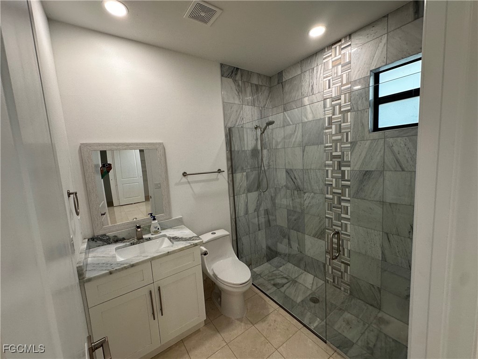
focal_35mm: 14
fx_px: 193
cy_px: 180
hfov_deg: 102.1
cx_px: 239
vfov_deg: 85.7
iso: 160
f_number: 2.2
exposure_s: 1/120
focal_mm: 2.22
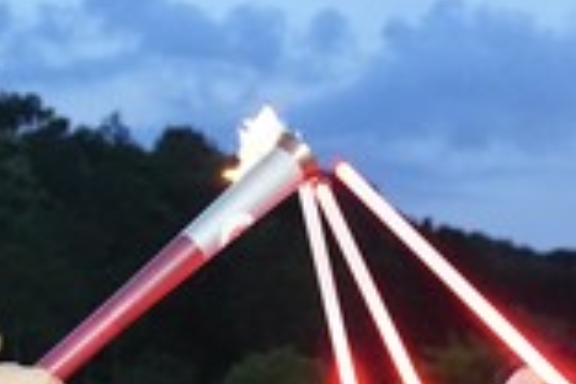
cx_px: 295
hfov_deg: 16.7
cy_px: 417
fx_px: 1968
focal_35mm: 123
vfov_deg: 11.0
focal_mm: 32
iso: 10000
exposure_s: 1/250
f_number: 2.8
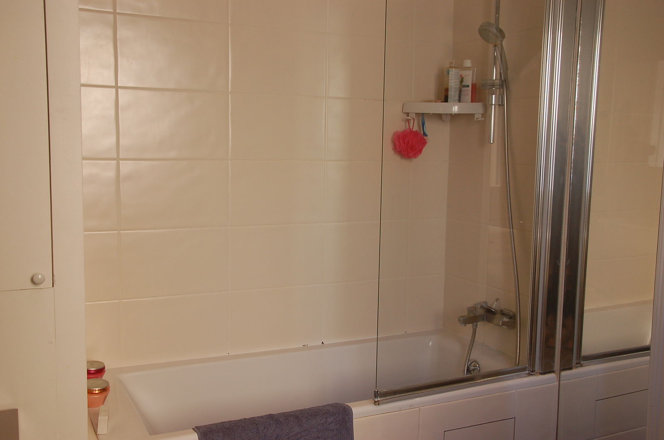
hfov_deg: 51.4
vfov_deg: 35.3
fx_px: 690
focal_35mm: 38
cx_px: 332
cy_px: 220
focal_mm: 25
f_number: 7.1
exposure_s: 1/30
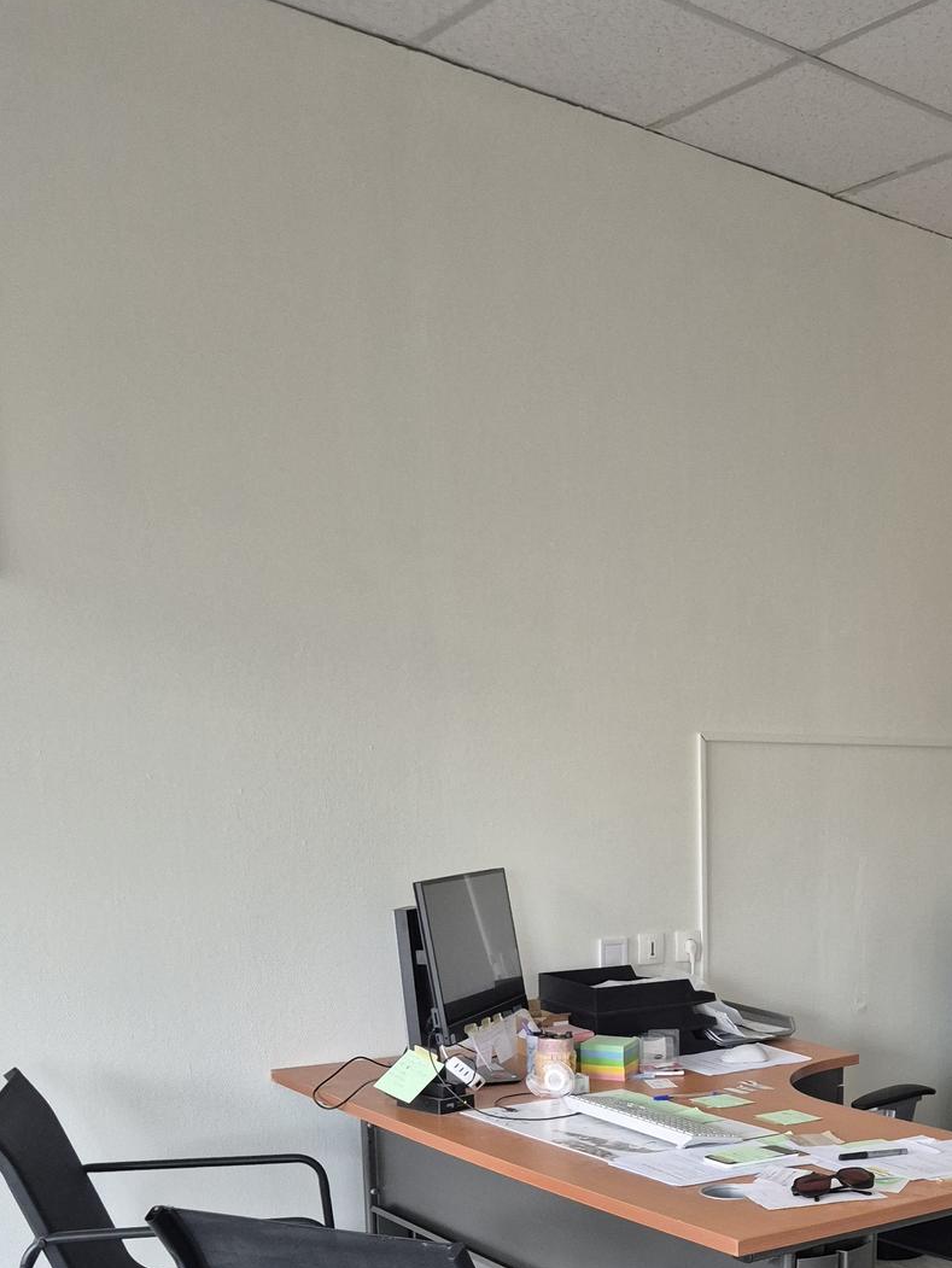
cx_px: 820
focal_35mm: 42
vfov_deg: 41.7
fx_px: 1539
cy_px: 1108
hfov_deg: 32.9
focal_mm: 5.4
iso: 640
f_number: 1.8
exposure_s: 1/100
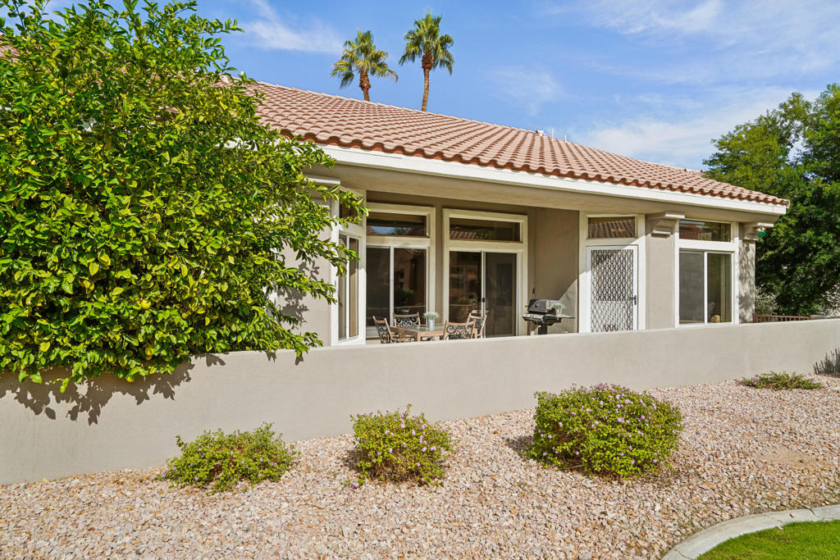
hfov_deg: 76.1
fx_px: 537
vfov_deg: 55.1
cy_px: 280
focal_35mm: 23
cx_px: 420
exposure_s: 1/320
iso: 100
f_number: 8
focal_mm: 23
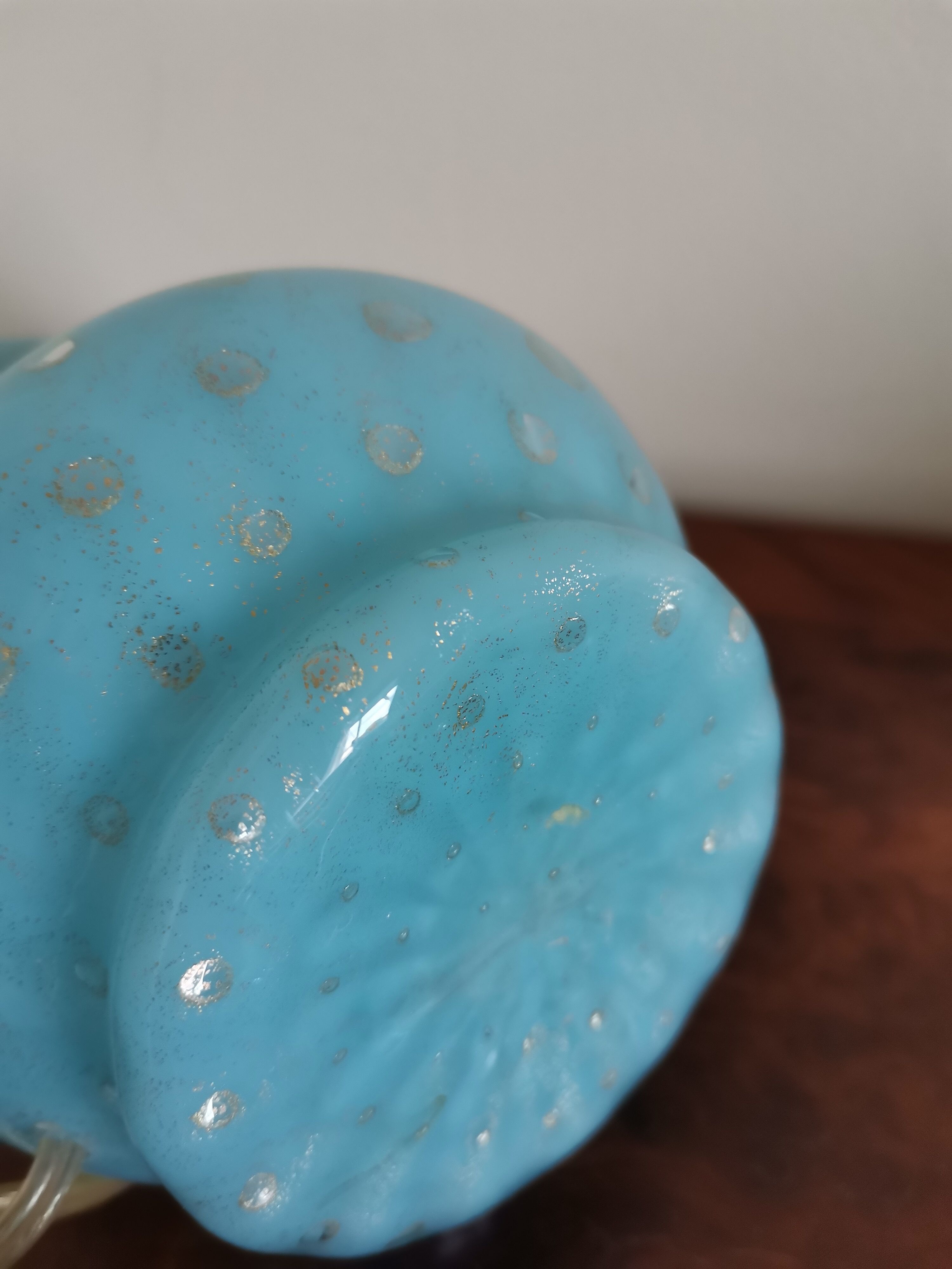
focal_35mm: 26
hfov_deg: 53.1
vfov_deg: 67.3
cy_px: 634
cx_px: 476
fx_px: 953
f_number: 1.8
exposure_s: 1/50
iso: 320
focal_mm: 4.75
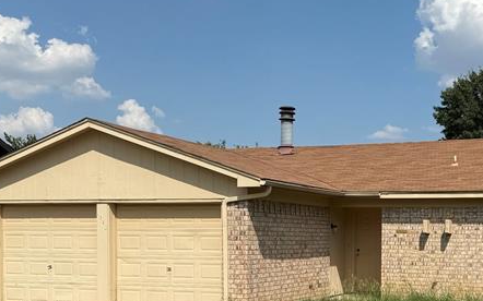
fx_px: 776
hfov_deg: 34.0
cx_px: 351
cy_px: 265
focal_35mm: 59
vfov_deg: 21.5
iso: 80
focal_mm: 6.76
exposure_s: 1/7353
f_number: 1.78
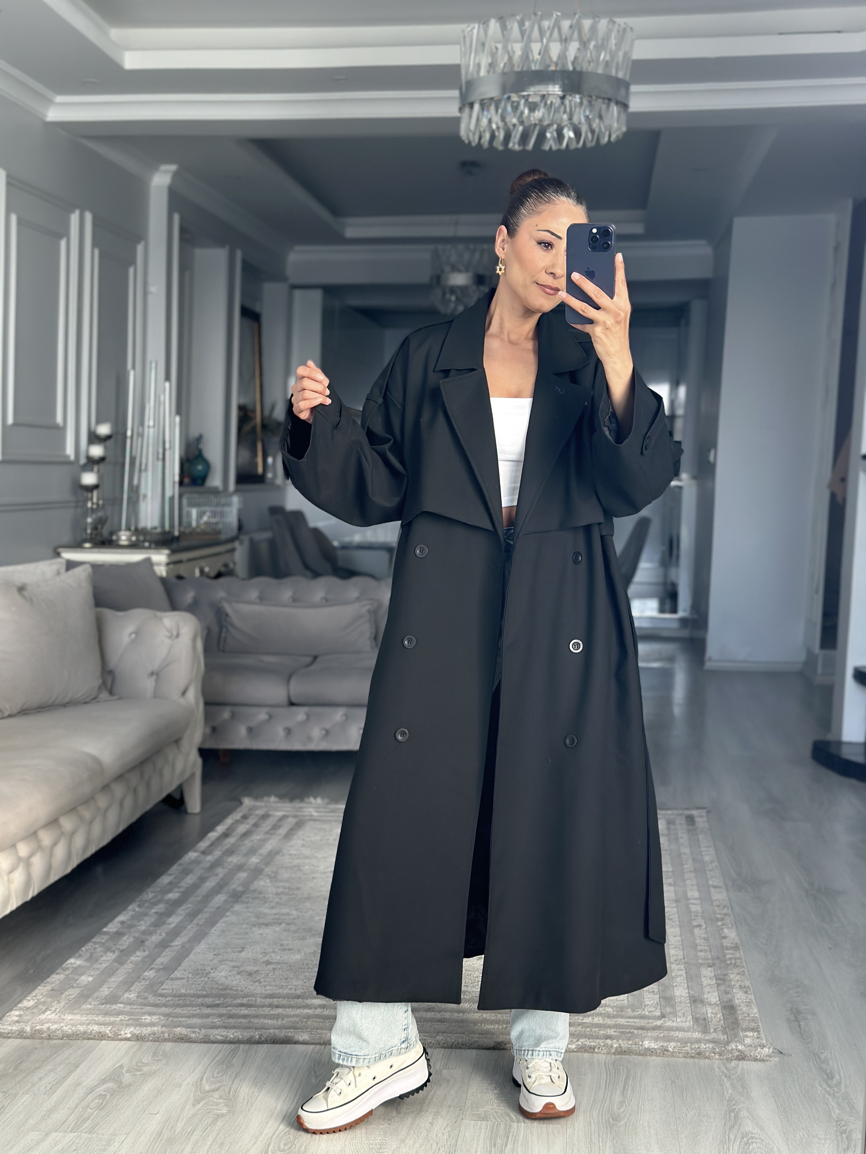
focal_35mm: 48
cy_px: 577
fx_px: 1601
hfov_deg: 30.3
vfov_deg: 39.7
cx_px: 433
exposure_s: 1/161
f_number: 1.78
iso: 100
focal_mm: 6.86
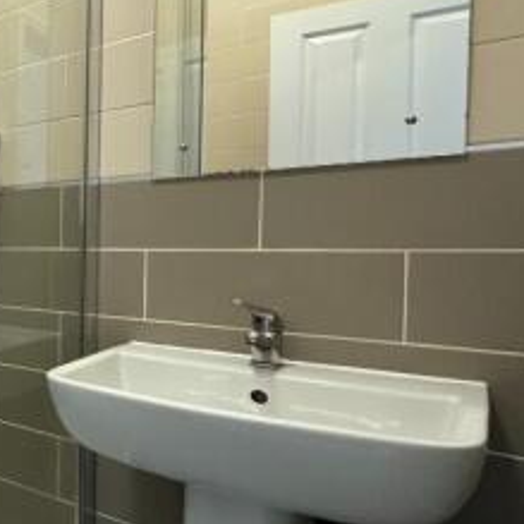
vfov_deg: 49.7
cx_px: -142
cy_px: 264
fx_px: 565
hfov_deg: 35.6
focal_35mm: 33
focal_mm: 2.22
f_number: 2.2
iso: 500
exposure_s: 1/50
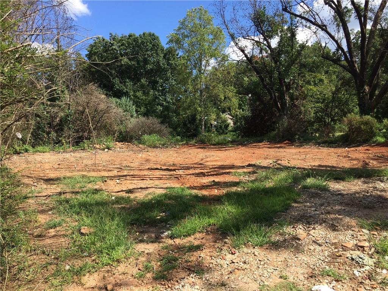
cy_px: 146
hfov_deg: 61.7
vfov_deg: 48.2
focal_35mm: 29
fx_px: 325
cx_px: 194
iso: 32
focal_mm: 4.15
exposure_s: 1/1014
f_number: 2.2
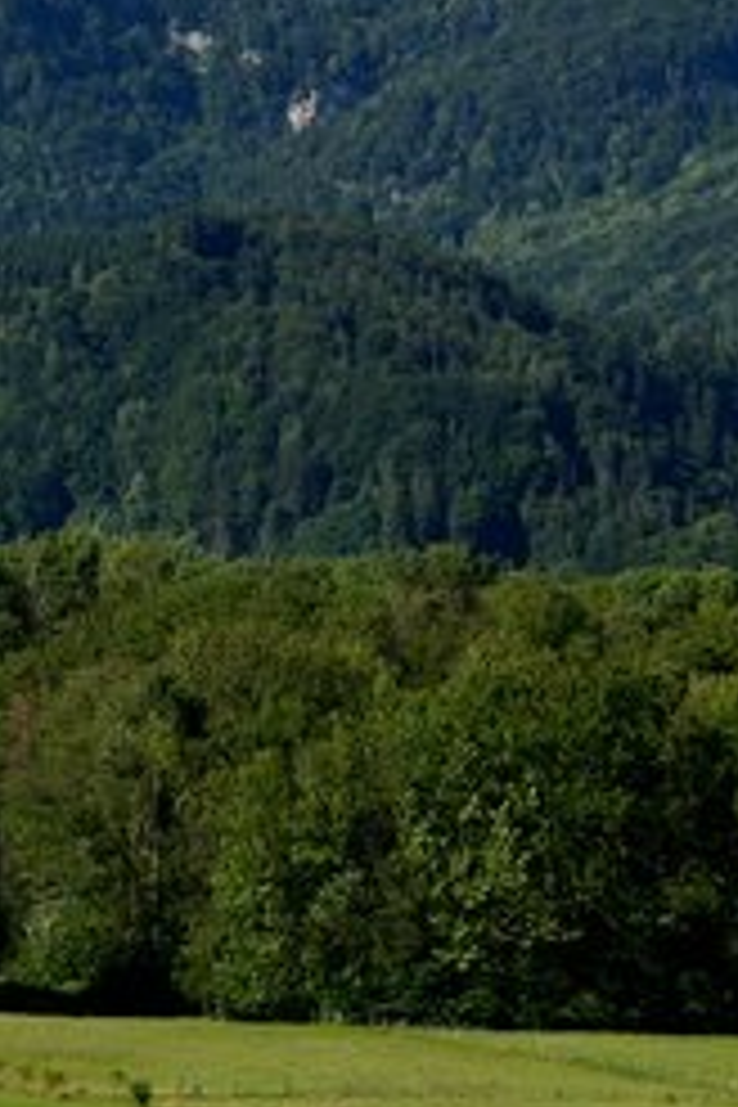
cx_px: -477
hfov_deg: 6.9
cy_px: 846
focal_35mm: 195
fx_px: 5996
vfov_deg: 10.5
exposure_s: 1/1250
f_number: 6.3
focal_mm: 40
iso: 200
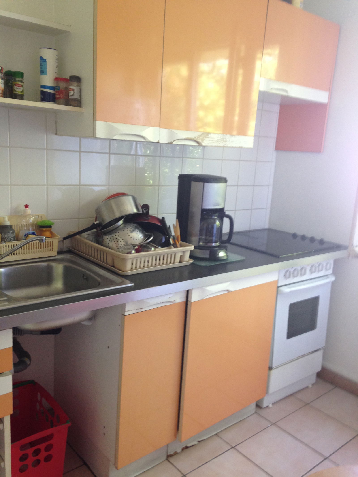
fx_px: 455
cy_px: 238
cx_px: 179
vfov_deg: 55.4
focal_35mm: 33
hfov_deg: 42.9
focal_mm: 4.12
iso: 100
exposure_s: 1/20
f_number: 2.4
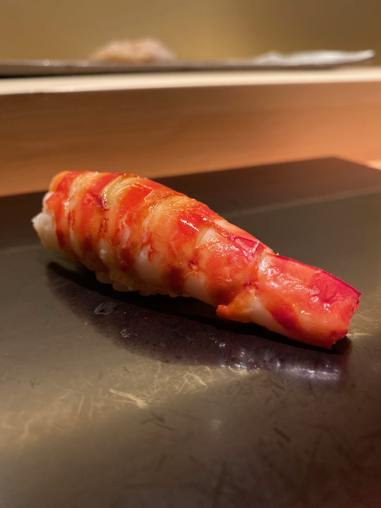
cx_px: 190
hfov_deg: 53.1
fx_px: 382
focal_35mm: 26
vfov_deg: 67.3
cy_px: 254
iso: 500
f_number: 1.8
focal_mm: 4.25
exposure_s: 1/30
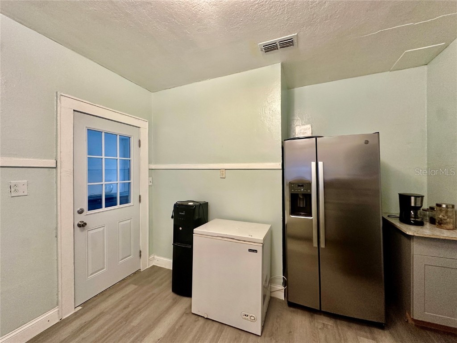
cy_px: 172
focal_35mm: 14
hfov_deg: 102.1
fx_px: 185
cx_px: 228
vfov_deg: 85.7
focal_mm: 2.22
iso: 320
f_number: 2.2
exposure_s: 1/60
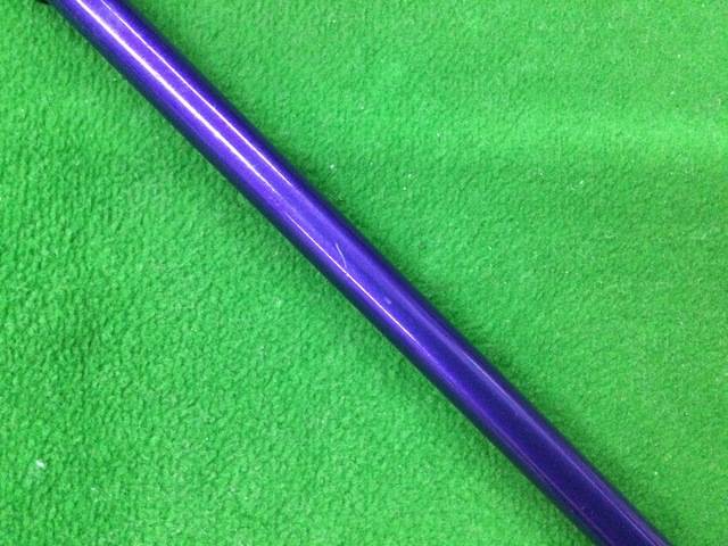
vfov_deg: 45.4
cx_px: 364
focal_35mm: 31
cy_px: 273
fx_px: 652
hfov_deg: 58.4
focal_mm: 3.3
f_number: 2.4
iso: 200
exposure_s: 1/30
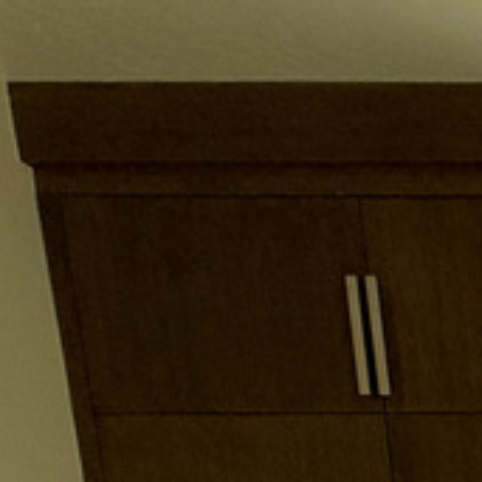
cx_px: 1229
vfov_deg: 16.5
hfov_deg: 13.9
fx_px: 1166
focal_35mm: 74
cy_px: 1012
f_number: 2.2
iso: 50
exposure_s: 1/751
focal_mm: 2.22
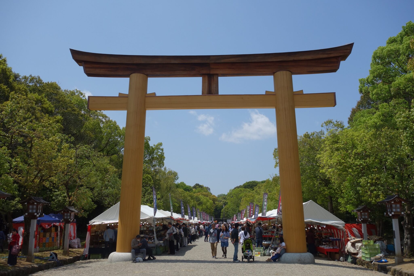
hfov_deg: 55.8
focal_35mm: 34
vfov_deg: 38.9
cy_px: 138
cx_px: 207
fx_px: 391
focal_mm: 12.48
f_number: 5.6
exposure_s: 1/800
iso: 125
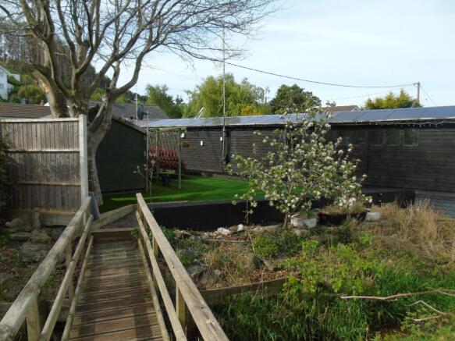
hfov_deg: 69.4
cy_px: 170
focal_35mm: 25
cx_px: 228
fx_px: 329
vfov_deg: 54.9
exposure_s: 1/500
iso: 80
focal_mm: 4.4
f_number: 3.4
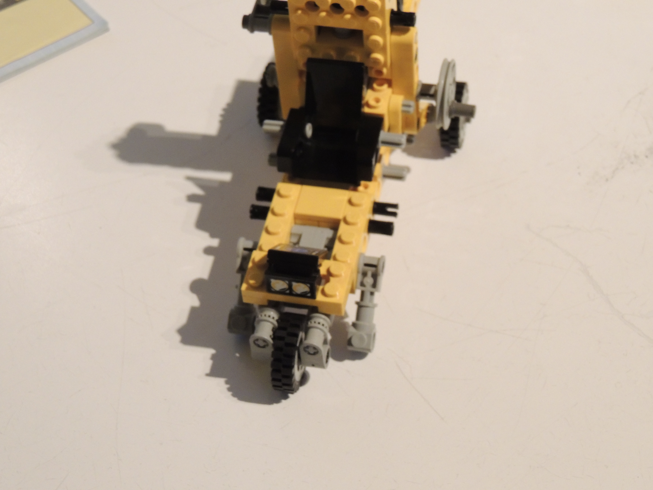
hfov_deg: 26.0
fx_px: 1415
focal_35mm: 75
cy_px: 245
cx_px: 326
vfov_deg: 19.6
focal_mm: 13.3
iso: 800
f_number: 3.9
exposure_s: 1/15
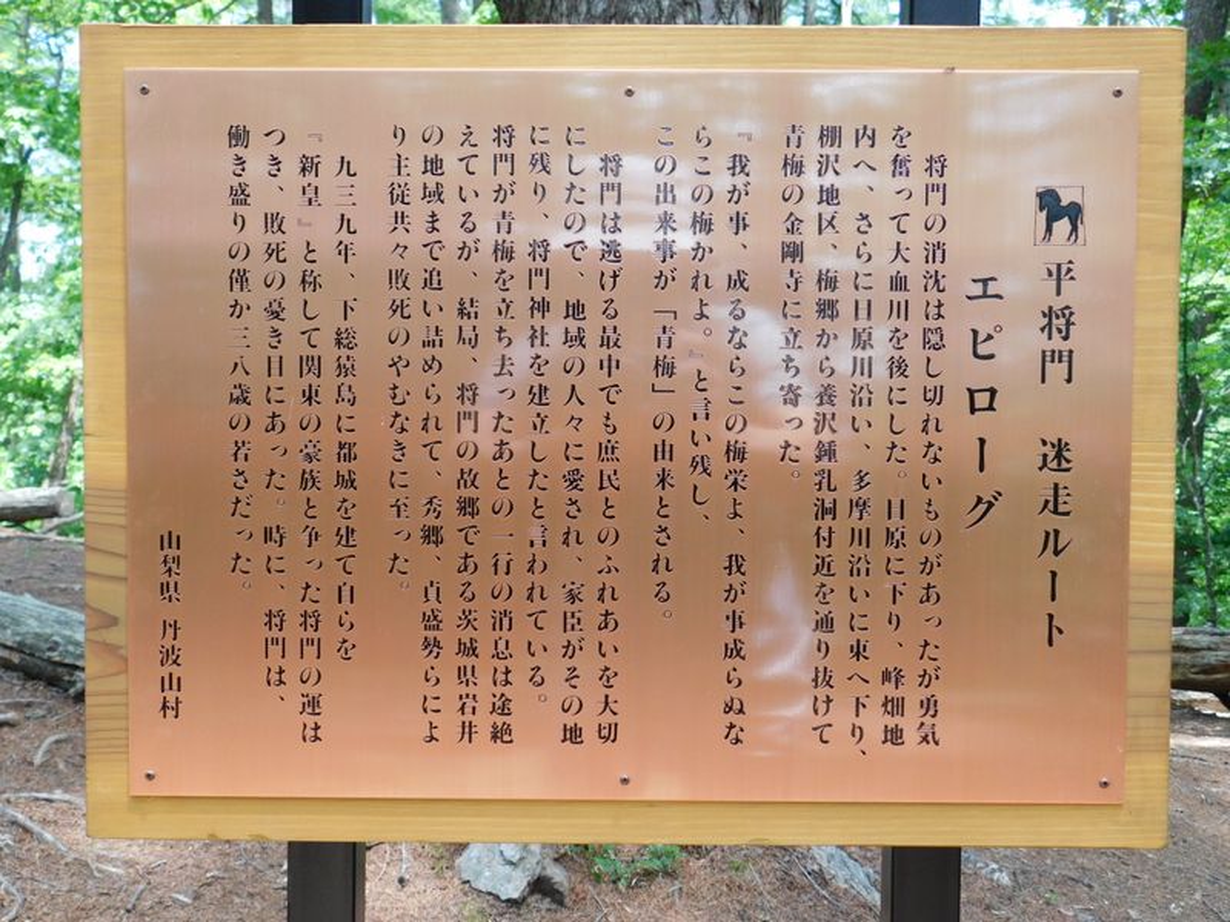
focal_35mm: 45
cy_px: 461
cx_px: 615
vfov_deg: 32.2
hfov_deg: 42.1
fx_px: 1599
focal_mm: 8
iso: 125
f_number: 3.7
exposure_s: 1/80
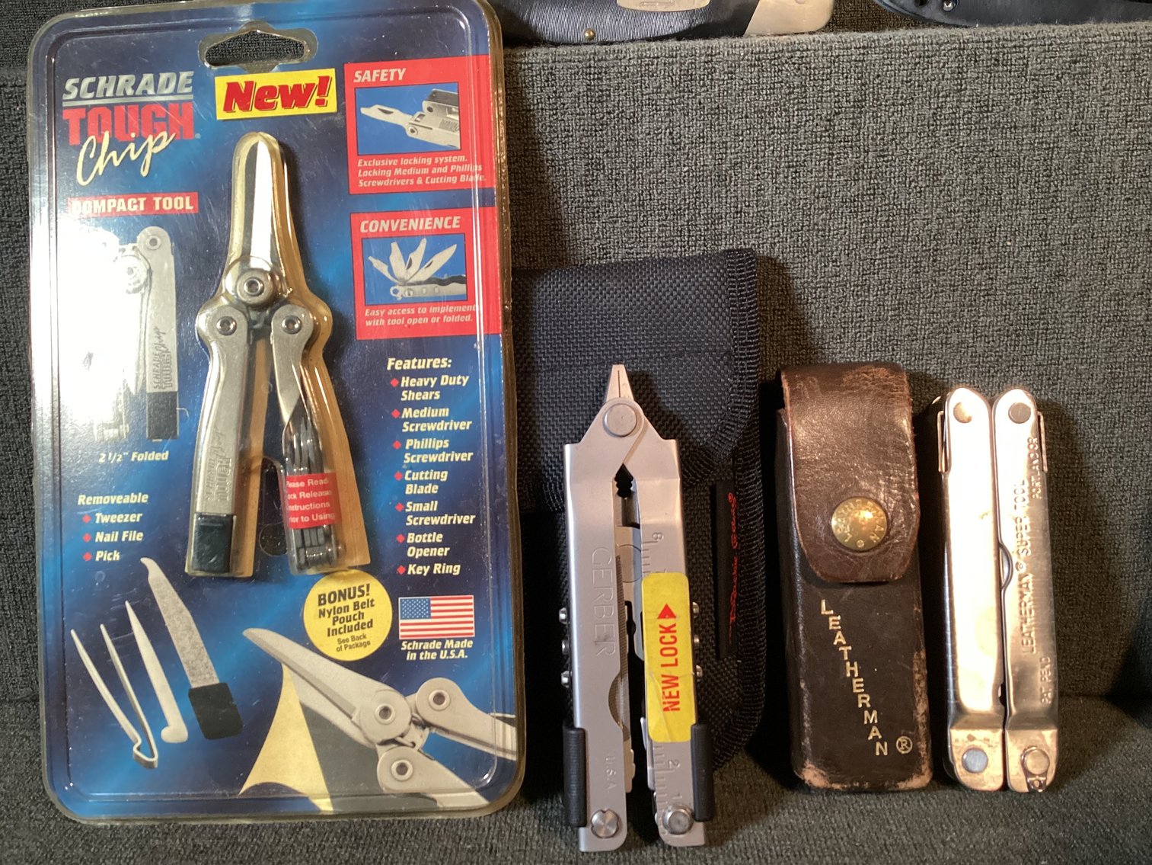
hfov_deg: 58.3
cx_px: 576
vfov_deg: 45.4
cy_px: 432
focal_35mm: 31
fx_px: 1032
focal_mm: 3.3
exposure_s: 1/60
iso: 320
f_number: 2.4
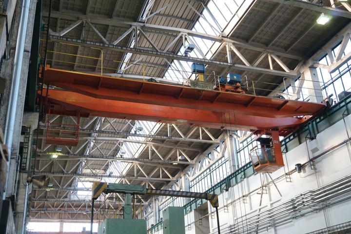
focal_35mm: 40
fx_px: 395
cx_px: 176
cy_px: 117
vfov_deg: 33.0
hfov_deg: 47.9
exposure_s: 1/60
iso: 500
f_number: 4.5
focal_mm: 27
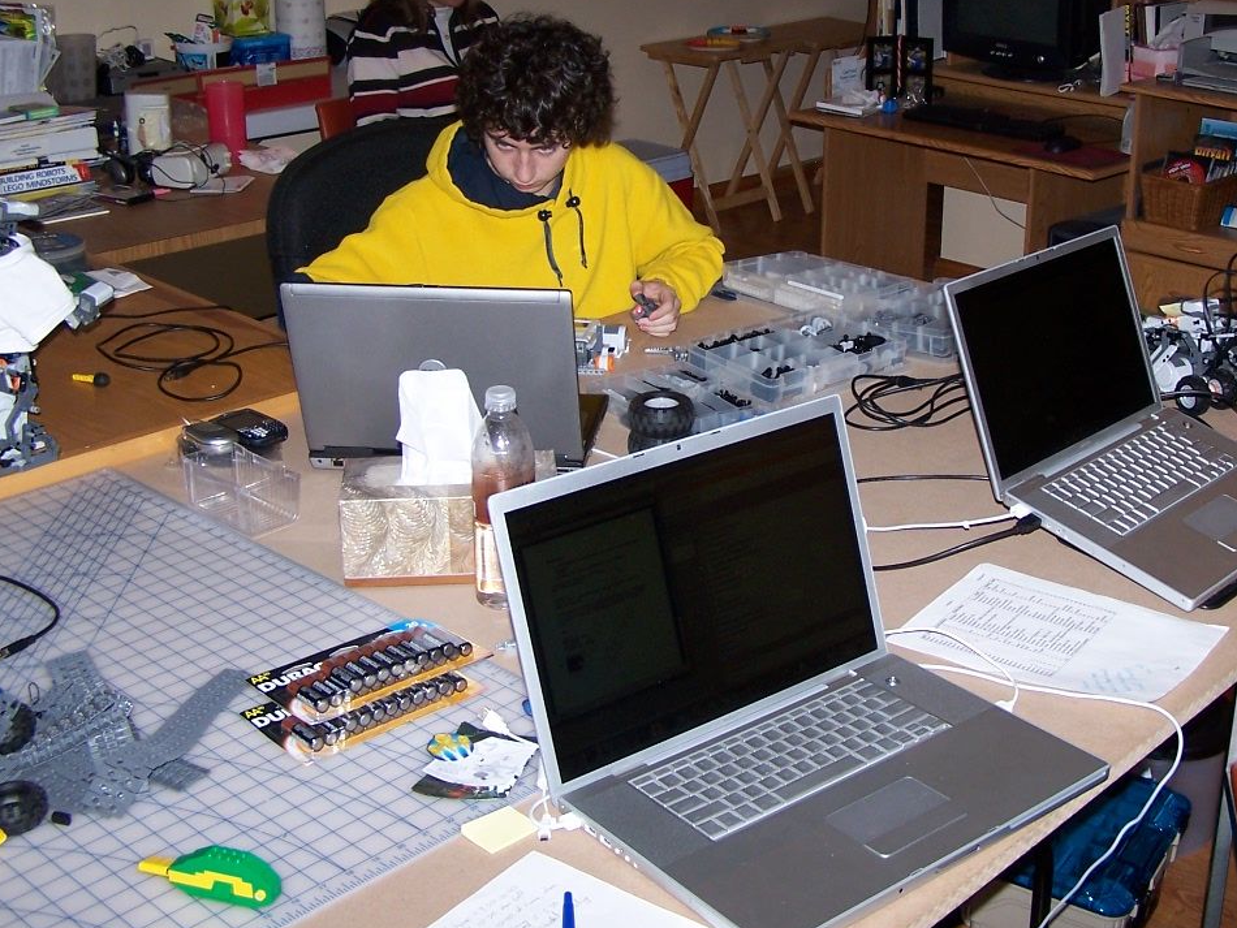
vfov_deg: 30.2
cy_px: 359
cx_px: 750
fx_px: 1716
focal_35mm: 48
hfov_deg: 39.5
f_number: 2.8
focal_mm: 6.3
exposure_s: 1/60
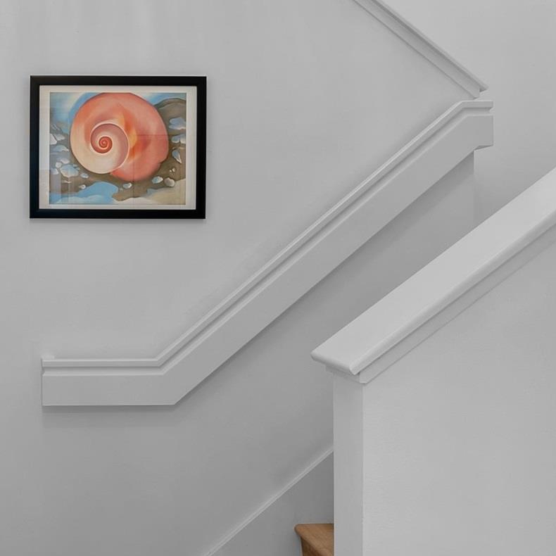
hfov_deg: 36.0
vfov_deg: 39.2
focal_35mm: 43
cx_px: 23
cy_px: 266
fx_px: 781
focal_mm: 13
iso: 125
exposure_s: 1/1.25
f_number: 6.3
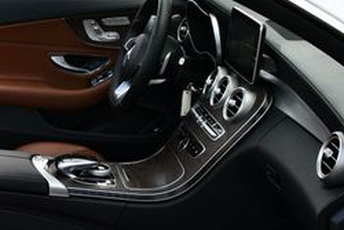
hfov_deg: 21.1
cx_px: -23
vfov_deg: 14.8
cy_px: 180
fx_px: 880
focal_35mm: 92
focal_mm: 18
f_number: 5.6
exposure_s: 1/250
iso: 200
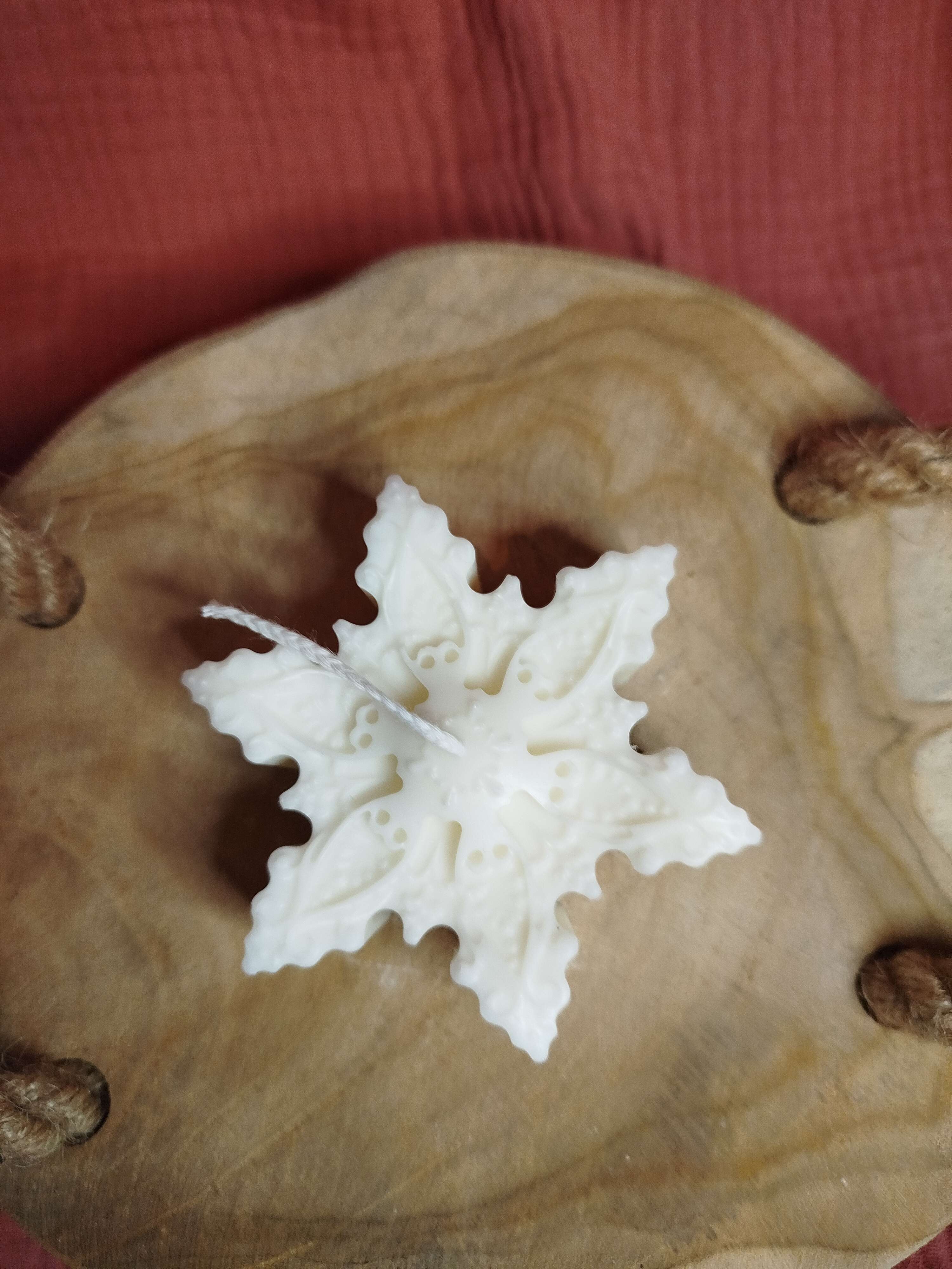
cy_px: 634
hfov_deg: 56.8
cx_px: 476
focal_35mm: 24
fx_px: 880
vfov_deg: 71.6
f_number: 1.7
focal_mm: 5.31
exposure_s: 1/33
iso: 200
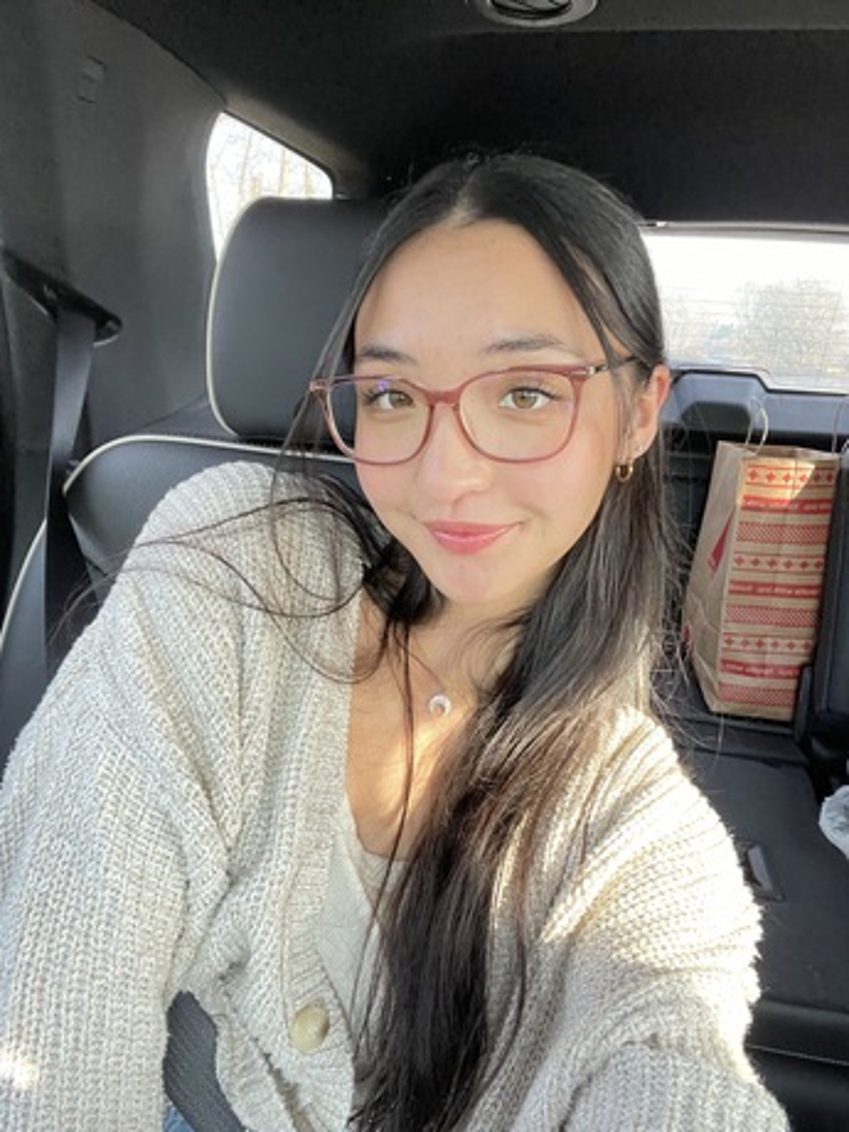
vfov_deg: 69.3
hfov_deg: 54.9
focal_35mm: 25
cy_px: 613
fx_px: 818
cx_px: 427
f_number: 2.2
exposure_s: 1/60
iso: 200
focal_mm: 2.71
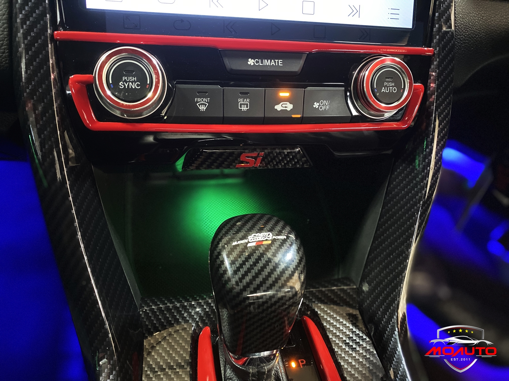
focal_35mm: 26
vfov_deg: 53.1
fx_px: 382
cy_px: 190
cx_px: 254
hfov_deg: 67.3
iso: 1000
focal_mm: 4.25
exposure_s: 1/23
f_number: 1.8
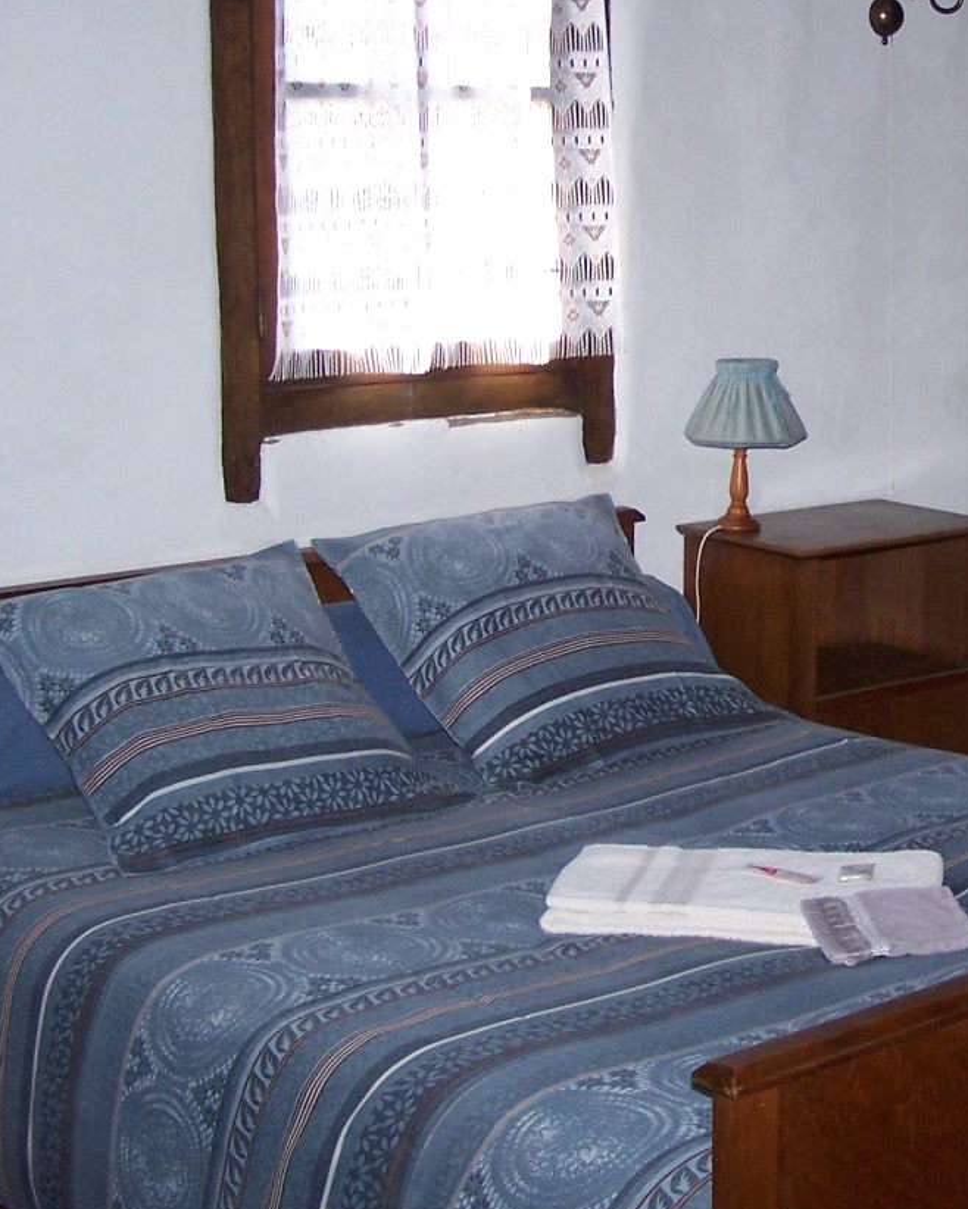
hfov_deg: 21.1
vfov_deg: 27.1
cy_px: 475
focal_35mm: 70
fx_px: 2506
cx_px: 965
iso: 140
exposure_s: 1/60
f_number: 2.8
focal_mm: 6.3
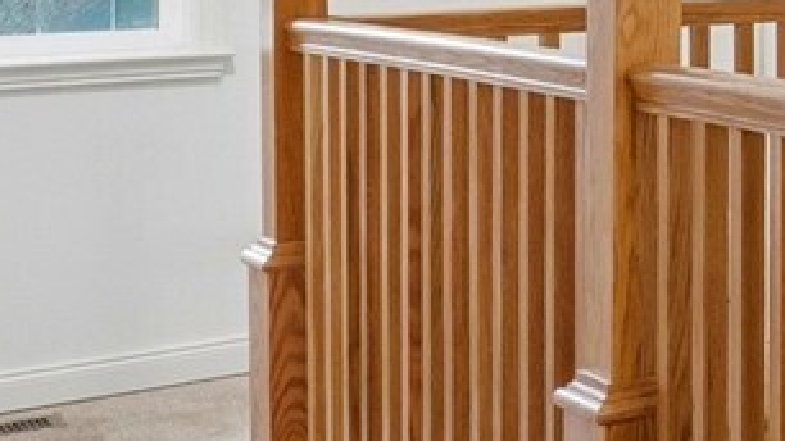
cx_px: 1530
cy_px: -115
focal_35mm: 93
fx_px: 1935
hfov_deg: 17.3
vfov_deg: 12.6
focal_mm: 16
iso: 400
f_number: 9
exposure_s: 1/125
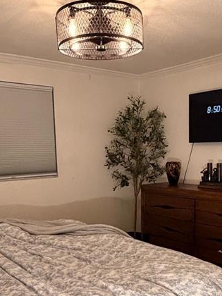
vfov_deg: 45.9
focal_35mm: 40
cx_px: 132
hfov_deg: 35.8
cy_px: 202
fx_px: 342
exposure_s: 1/60
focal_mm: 2.22
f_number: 2.2
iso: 500
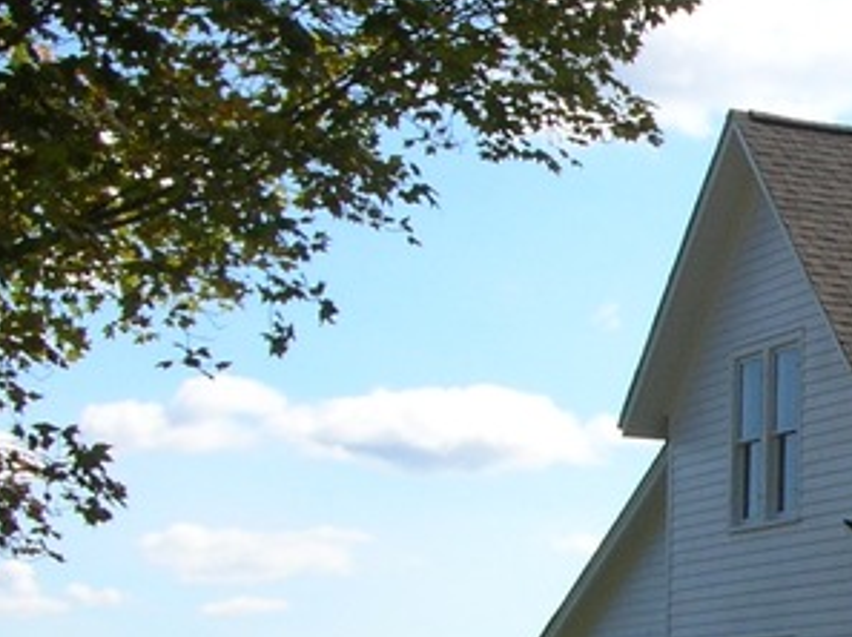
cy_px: 551
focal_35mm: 118
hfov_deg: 15.3
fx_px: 2901
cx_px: 1308
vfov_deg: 12.5
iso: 50
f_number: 5.6
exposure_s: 1/260
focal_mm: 5.8
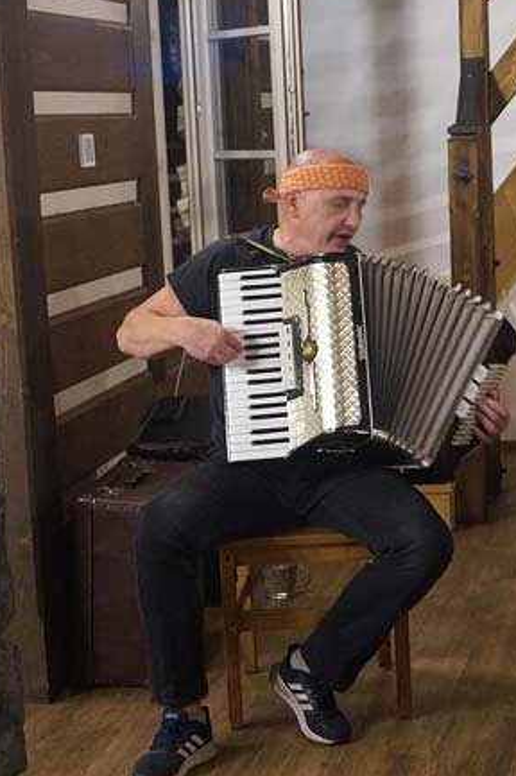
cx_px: 338
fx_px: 1565
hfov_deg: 18.7
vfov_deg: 27.8
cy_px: 428
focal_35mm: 73
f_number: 5
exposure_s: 1/13
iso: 3200
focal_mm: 35
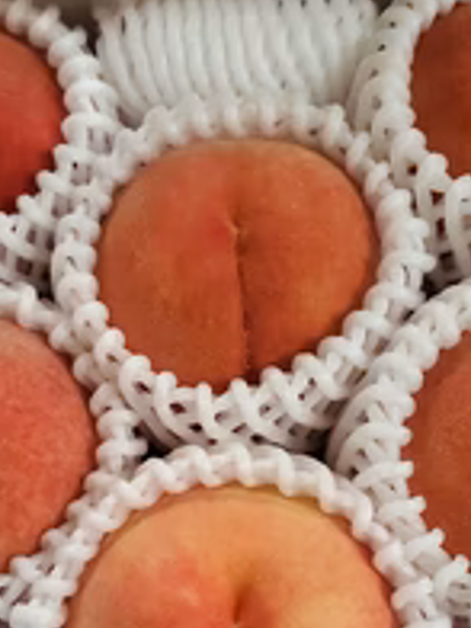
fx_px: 962
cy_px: 452
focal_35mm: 53
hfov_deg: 27.5
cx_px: 195
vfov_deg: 35.6
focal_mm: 4.3
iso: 640
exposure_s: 1/50
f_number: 1.5
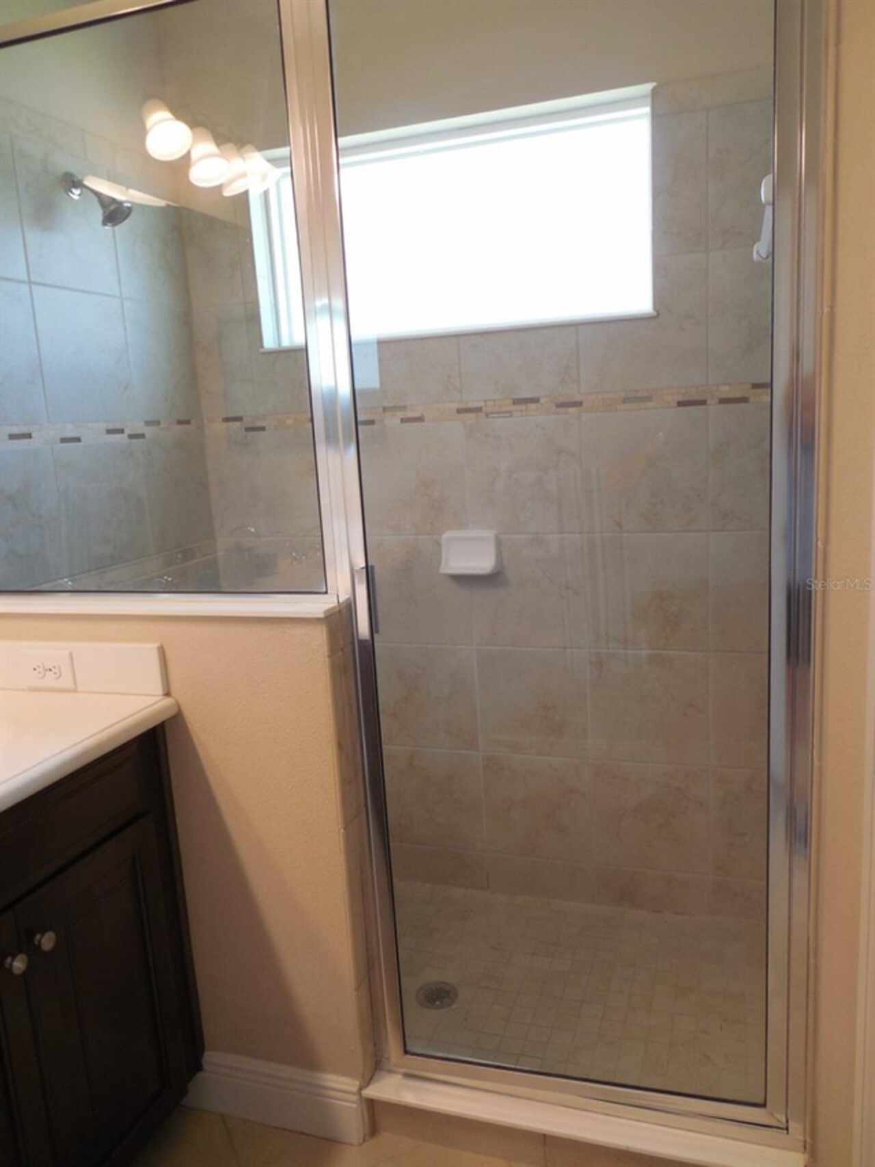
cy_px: 584
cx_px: 438
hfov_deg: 54.9
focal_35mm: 25
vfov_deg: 69.4
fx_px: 842
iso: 180
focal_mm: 4.5
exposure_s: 1/30
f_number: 3.3
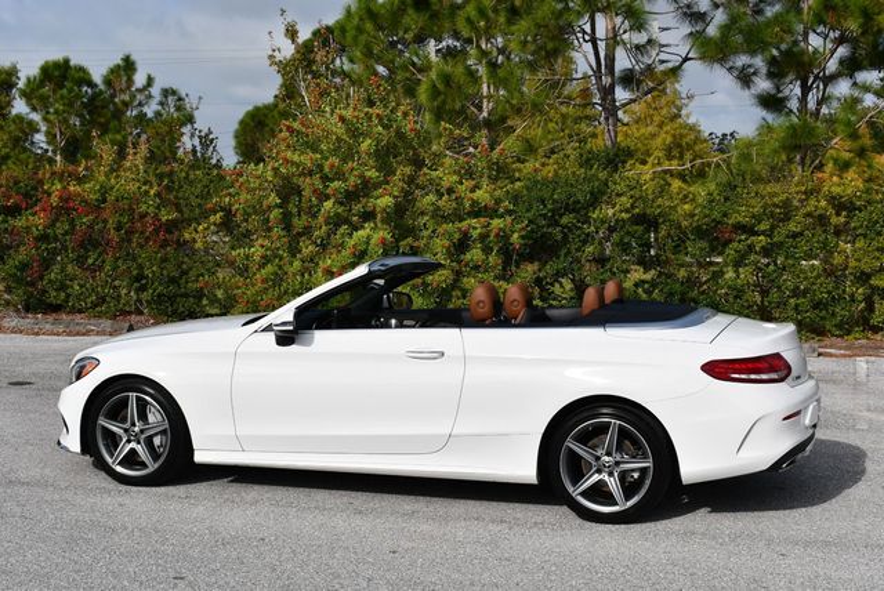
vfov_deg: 23.4
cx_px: 442
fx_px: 1425
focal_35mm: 58
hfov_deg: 34.5
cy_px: 296
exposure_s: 1/400
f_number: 10
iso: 100
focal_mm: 29
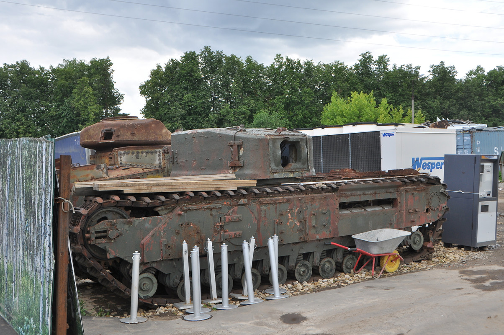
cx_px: 252
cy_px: 168
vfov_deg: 32.9
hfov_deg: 48.0
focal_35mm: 40
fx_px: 566
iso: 250
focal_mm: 27
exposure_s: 1/250
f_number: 8
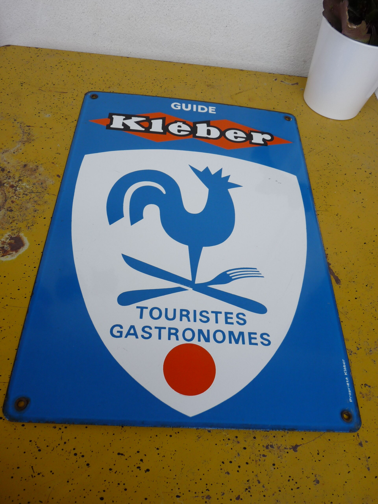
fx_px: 393
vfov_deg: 65.3
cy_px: 252
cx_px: 189
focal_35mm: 27
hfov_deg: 51.4
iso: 100
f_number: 2.8
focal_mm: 4.8
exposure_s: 1/30
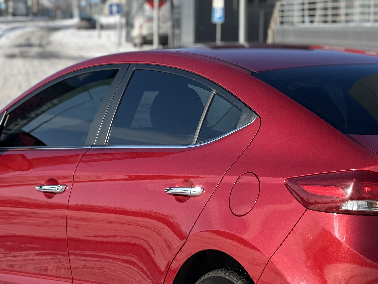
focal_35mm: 174
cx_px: 271
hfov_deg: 11.3
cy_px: 213
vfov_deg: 8.5
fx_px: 1900
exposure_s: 1/415
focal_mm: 9
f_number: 2.8
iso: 32
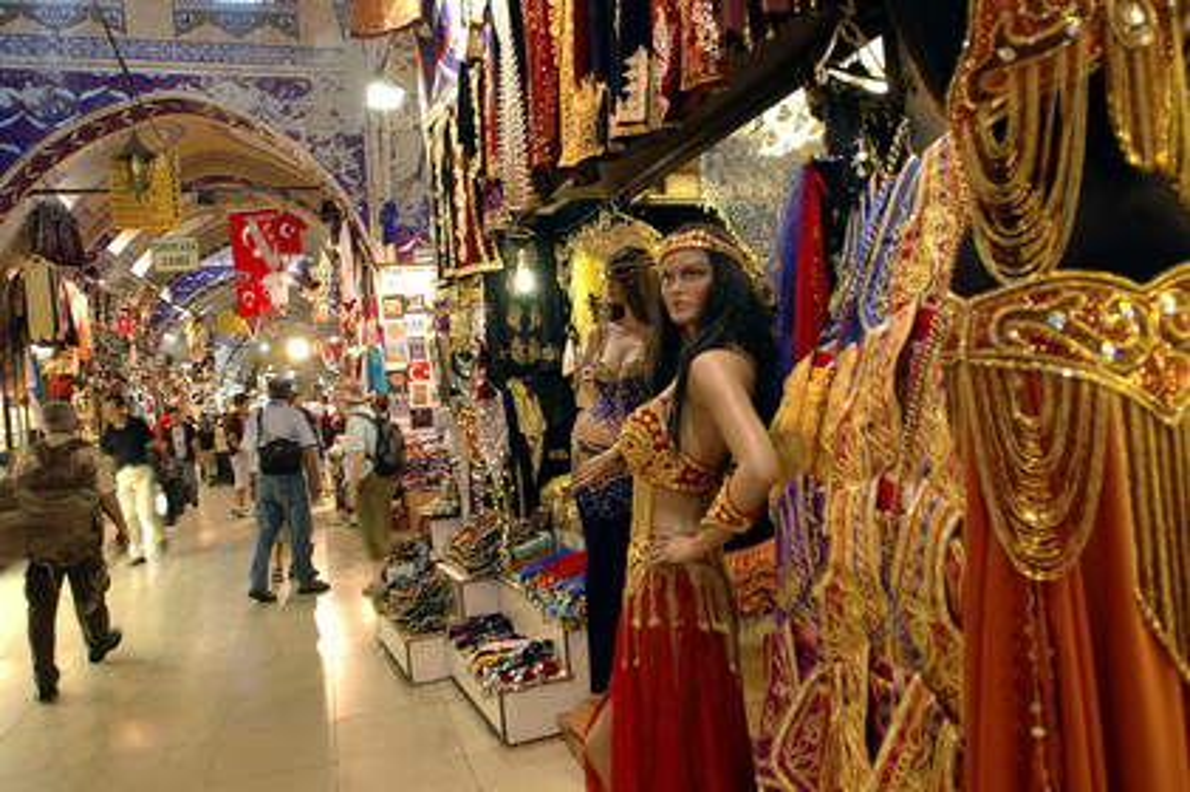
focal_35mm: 26
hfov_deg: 70.5
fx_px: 842
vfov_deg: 50.3
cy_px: 396
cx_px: 595
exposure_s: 1/20
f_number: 2.8
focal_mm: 17
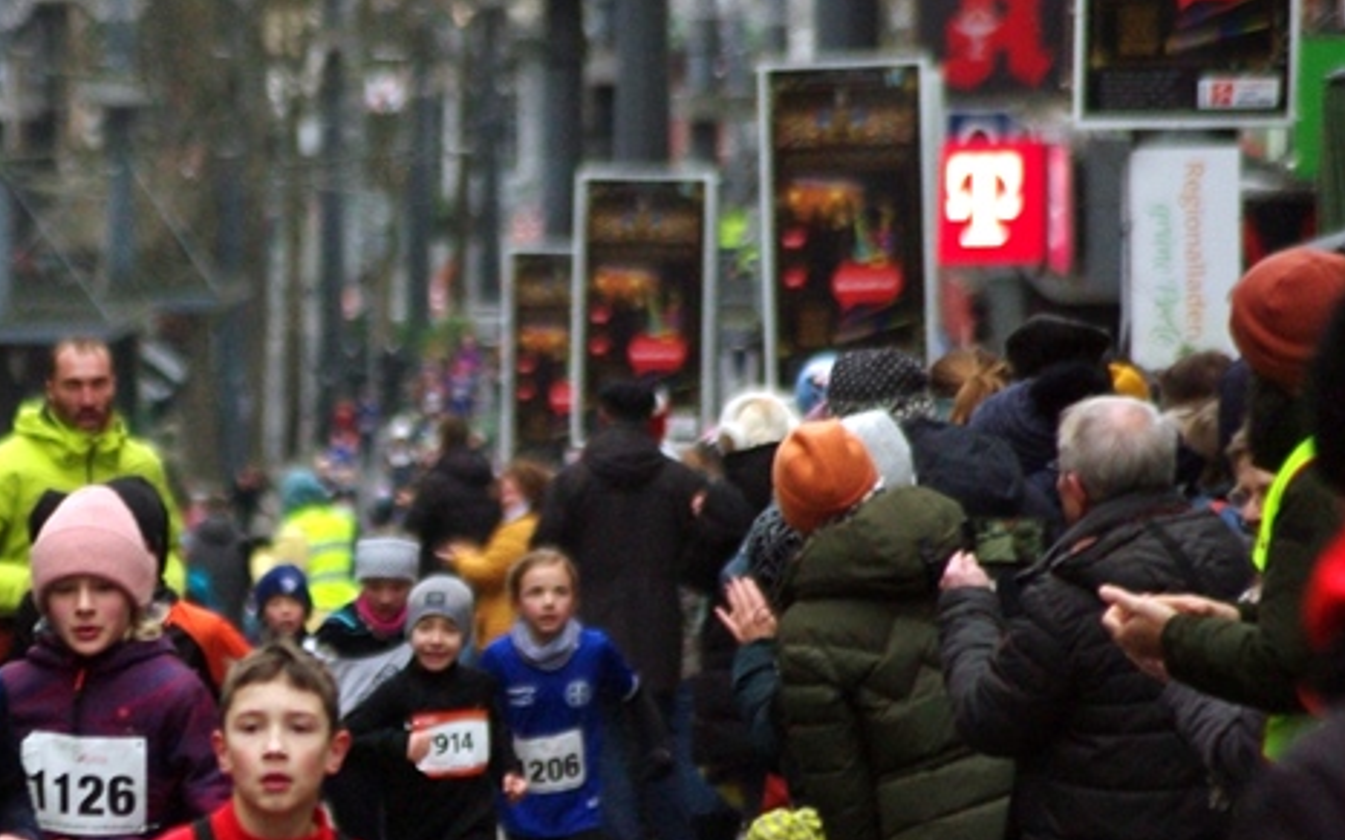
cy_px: 694
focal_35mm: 673
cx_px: 153
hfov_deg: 3.1
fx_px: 24663
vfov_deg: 2.0
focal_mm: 200
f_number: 5.6
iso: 800
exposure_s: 1/160
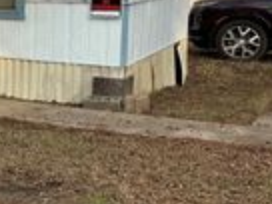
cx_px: -194
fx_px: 691
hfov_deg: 18.3
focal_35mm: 88
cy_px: 41
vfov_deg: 16.7
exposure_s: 1/1192
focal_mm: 6.76
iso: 80
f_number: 1.78
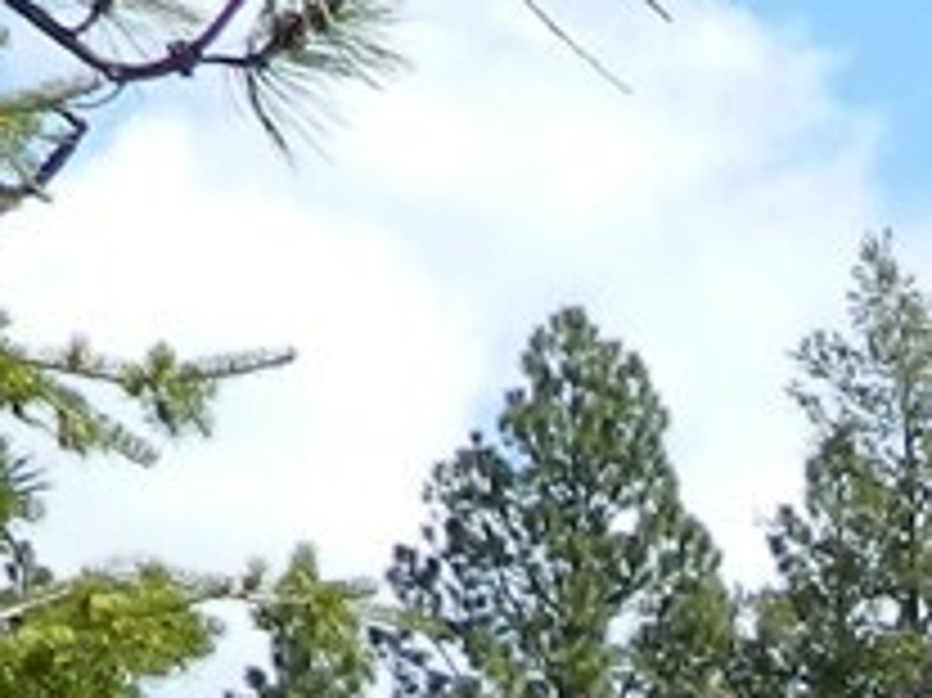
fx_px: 6458
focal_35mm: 240
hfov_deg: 7.9
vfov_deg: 5.7
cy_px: 2292
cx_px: 1841
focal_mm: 5.6
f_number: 3.2
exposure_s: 1/800
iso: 80
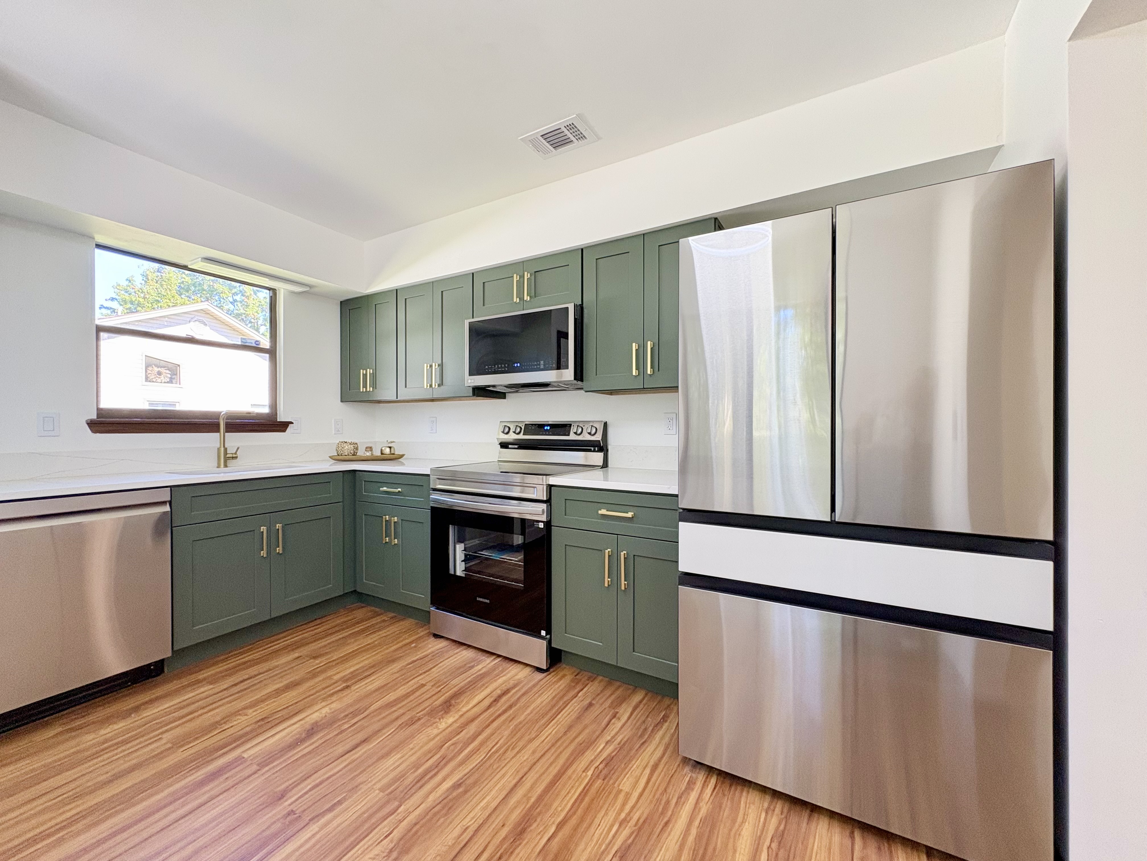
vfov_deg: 85.7
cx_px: 574
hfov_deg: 102.1
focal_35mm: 14
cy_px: 430
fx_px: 464
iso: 160
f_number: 2.2
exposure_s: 1/99
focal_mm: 2.22
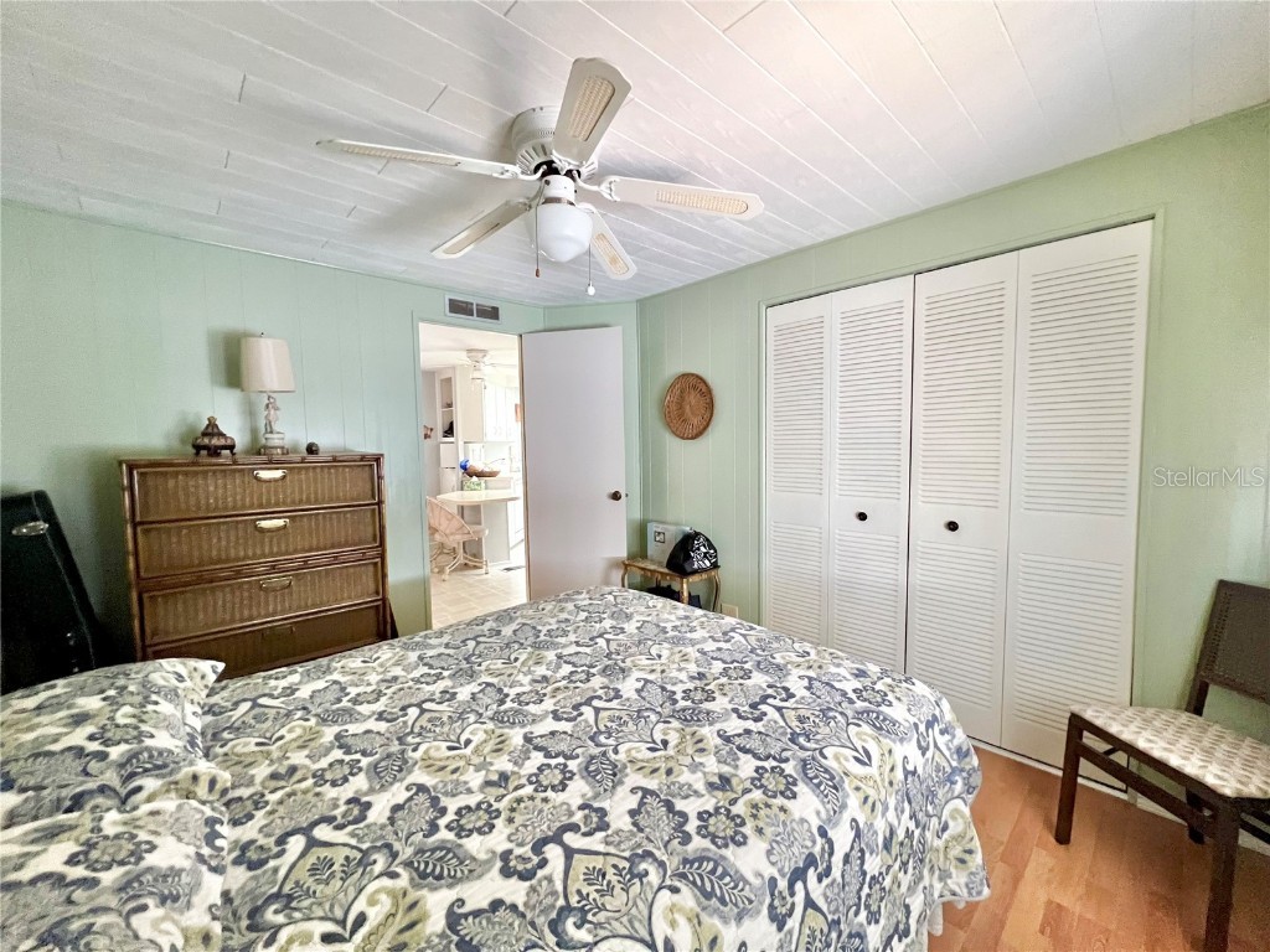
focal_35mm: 13
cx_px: 635
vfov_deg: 89.9
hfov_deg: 106.2
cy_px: 476
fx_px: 477
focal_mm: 1.57
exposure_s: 1/60
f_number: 1.8
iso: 500
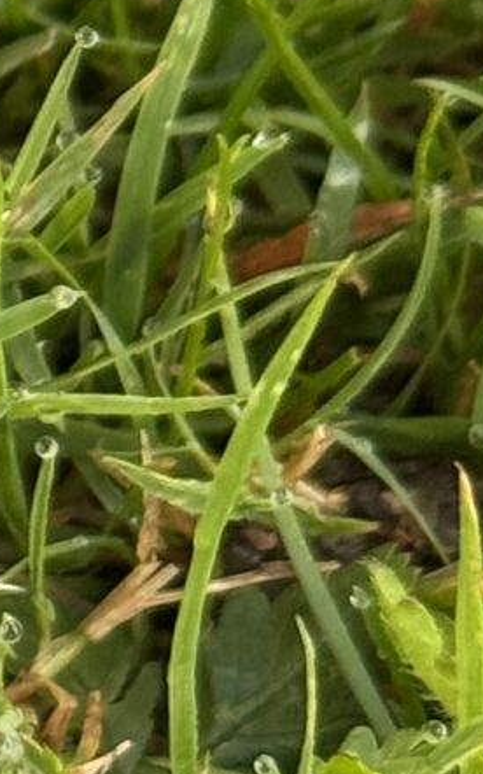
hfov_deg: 4.2
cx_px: -1174
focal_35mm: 295
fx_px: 6217
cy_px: 170
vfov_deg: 7.1
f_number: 1.78
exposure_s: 1/102
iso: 100
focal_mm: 6.76
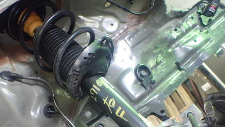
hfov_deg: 51.4
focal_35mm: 39
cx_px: 94
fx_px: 233
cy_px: 91
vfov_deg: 30.1
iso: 800
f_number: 2.3
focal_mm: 5.4
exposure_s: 1/40
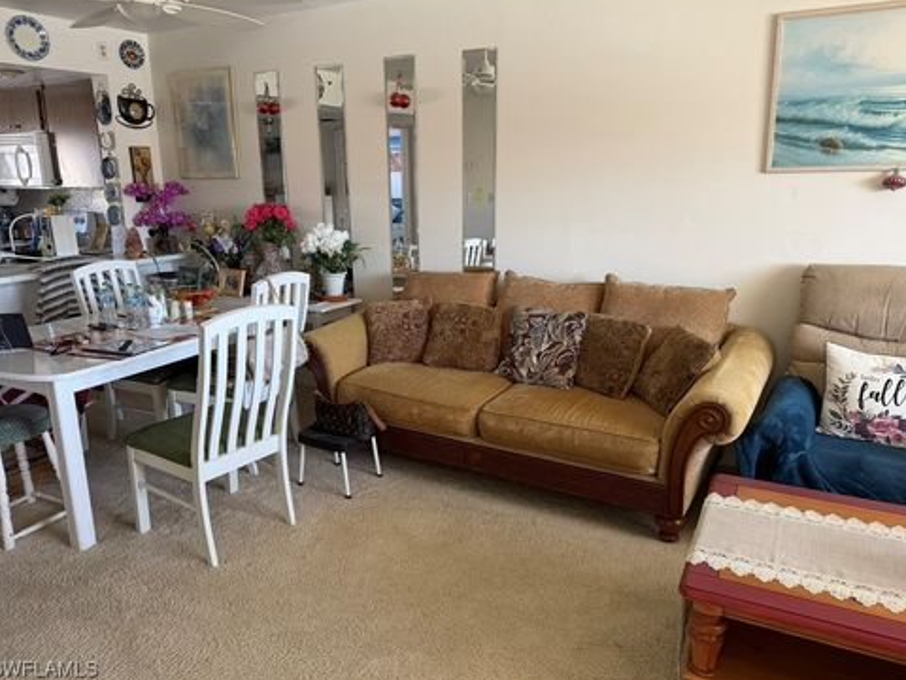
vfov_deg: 54.9
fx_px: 654
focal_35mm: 25
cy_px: 335
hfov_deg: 69.4
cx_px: 457
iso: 200
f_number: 1.78
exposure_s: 1/71
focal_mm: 6.76
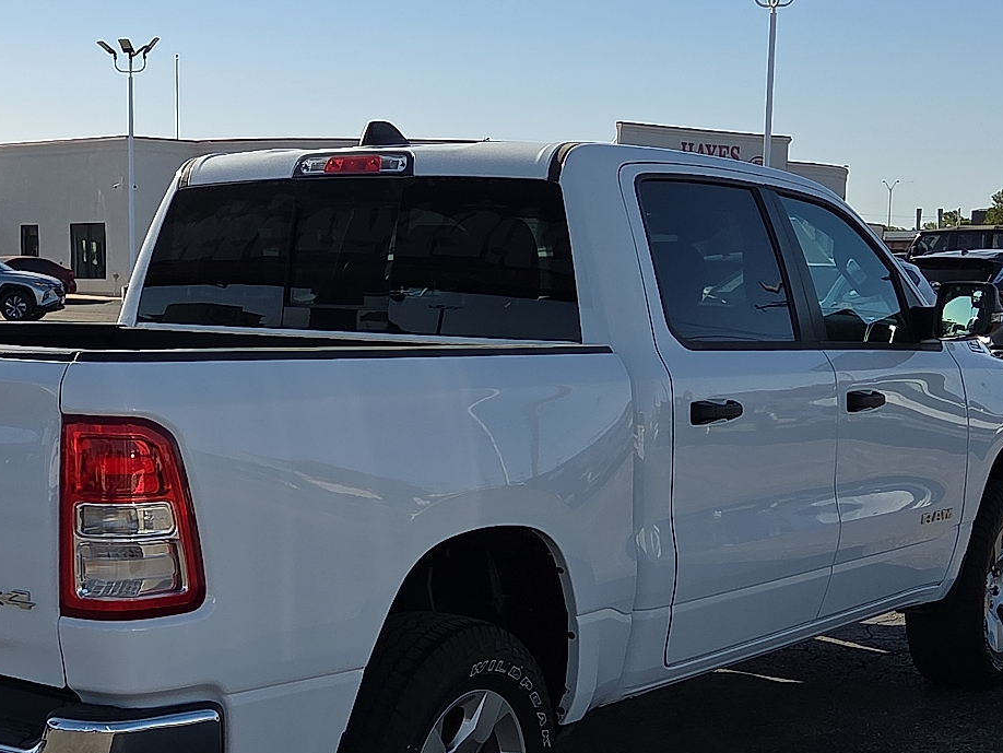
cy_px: 472
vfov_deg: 24.0
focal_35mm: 61
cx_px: 302
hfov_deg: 31.3
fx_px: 1768
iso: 78
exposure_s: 1/10000
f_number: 1.8
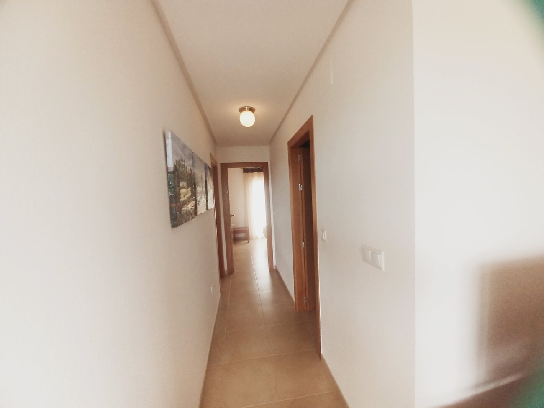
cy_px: 204
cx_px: 272
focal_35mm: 13
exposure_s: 1/50
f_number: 2.2
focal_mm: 1.42
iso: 80
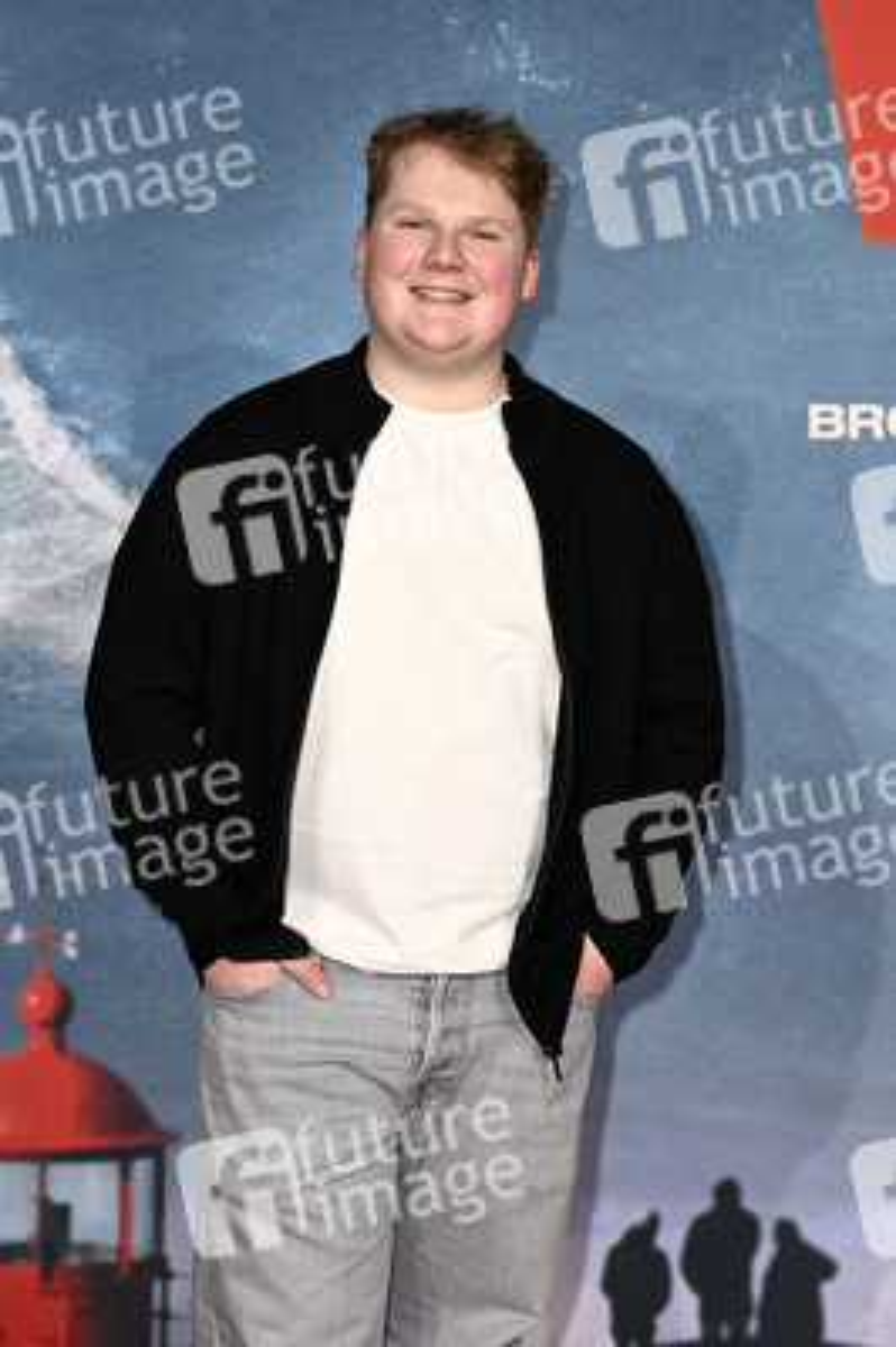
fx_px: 2468
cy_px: 674
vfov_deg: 30.5
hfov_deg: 20.6
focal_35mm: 66
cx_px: 448
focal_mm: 66
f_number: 4
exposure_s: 1/200
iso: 100
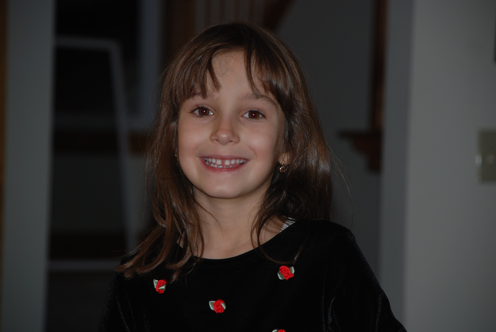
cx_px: 248
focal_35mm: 202
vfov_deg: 6.8
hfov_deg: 10.1
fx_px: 2793
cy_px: 166
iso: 200
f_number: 5.6
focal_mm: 135
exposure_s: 1/60
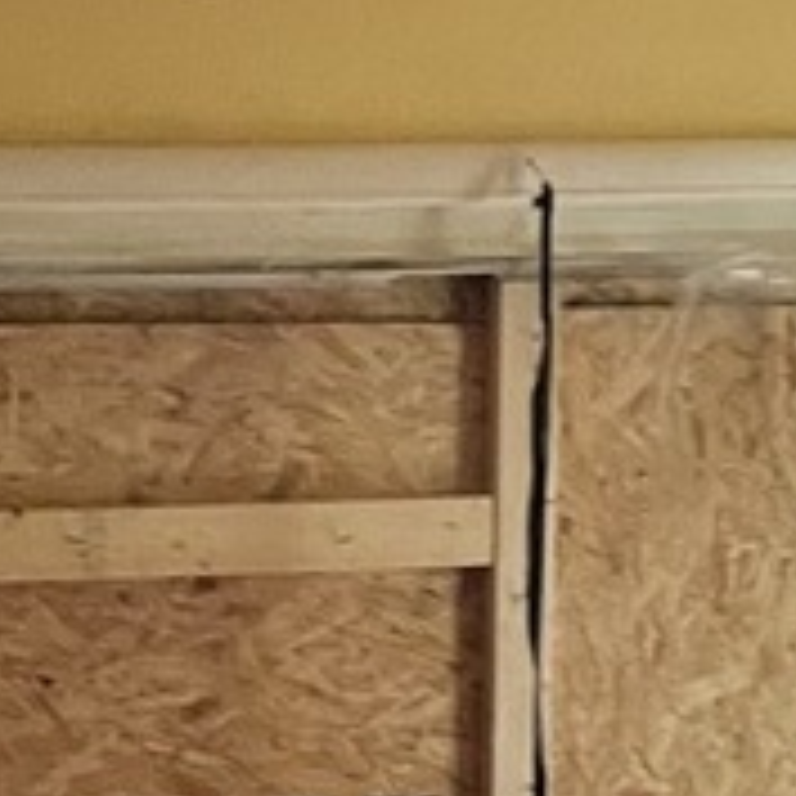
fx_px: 3642
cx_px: 94
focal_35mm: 140
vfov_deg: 10.7
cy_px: 1875
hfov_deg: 12.4
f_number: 1.6
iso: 640
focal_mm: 5.1
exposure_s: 1/35
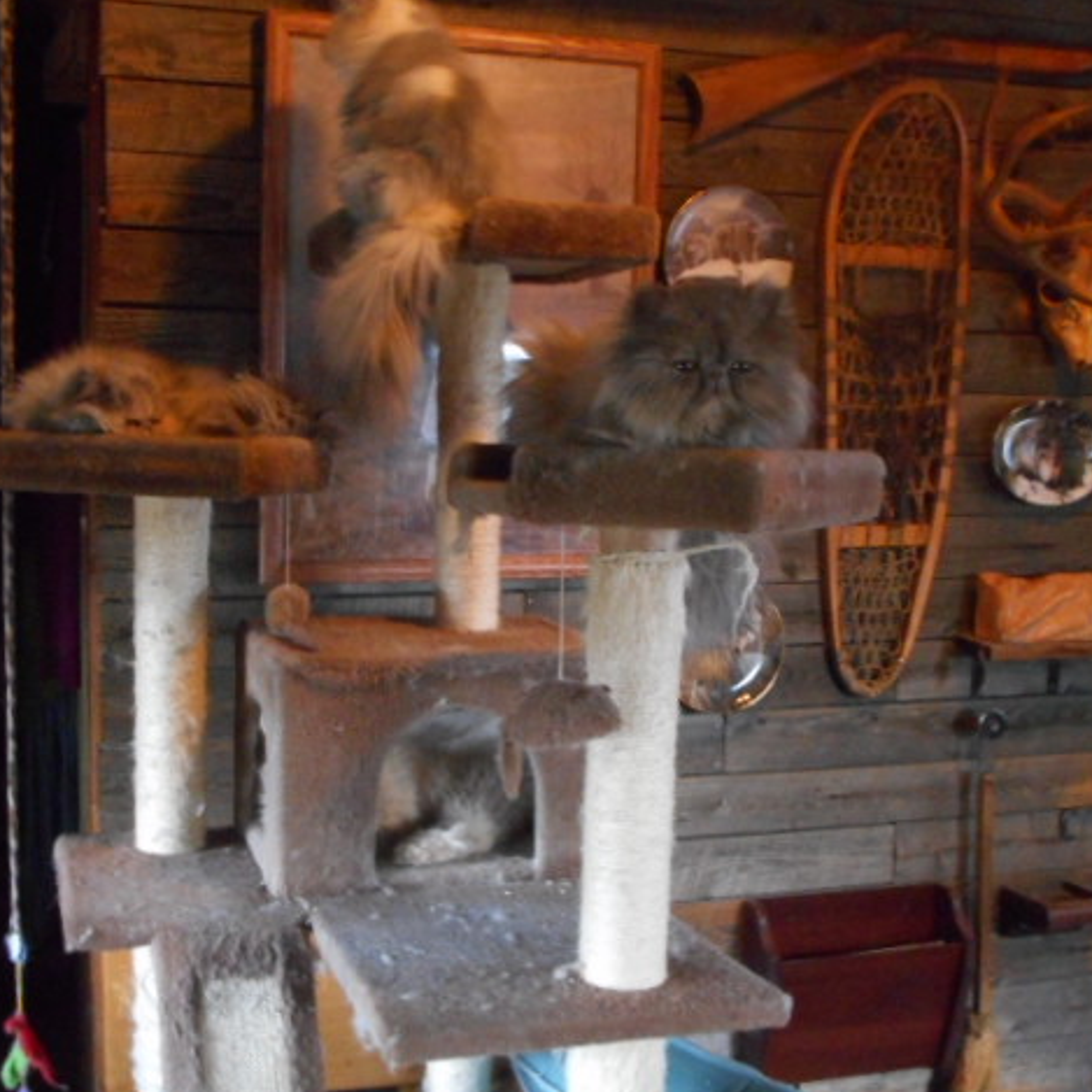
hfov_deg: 36.0
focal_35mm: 47
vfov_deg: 36.1
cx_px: 487
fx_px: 1677
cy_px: 549
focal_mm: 6.9
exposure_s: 1/6
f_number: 4.5
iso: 800
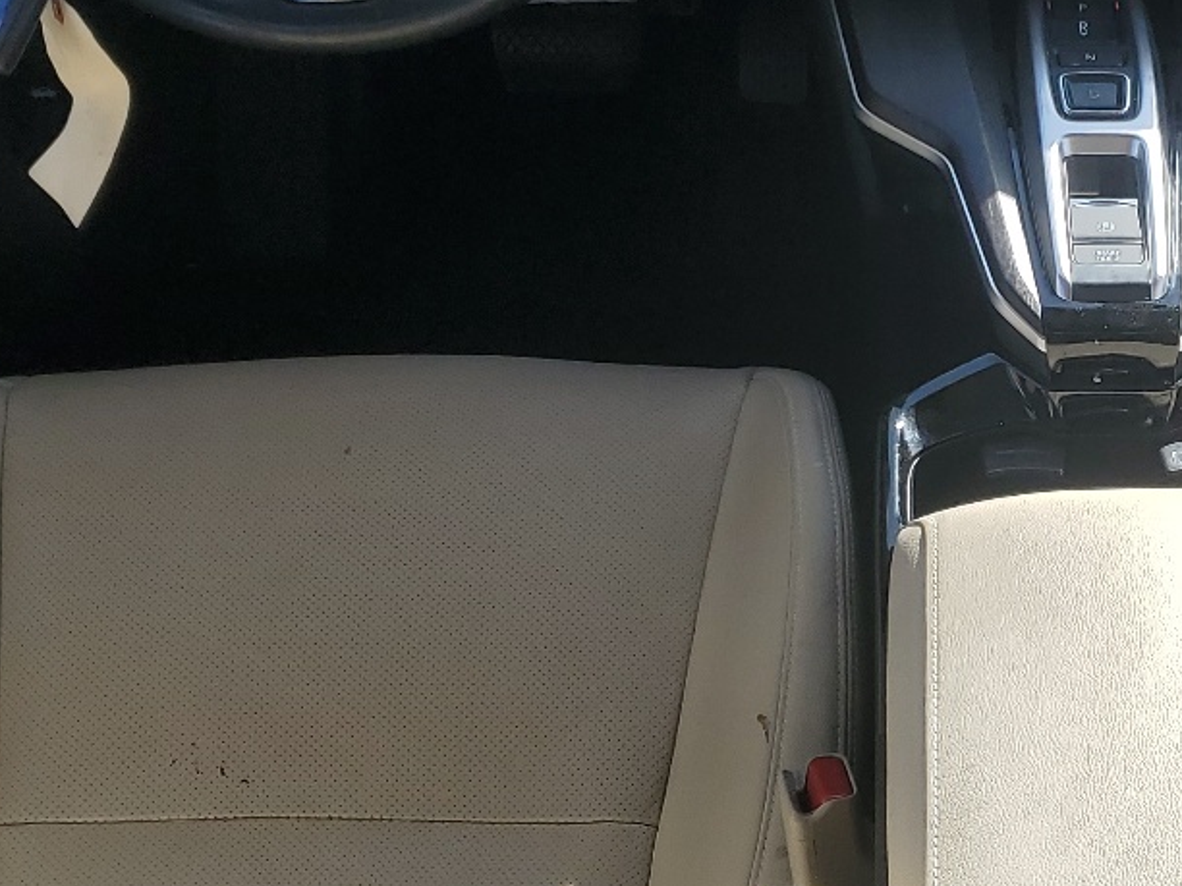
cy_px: 374
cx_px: 1053
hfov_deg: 27.6
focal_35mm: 68
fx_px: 2322
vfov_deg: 21.6
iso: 50
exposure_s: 1/1000
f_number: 1.5
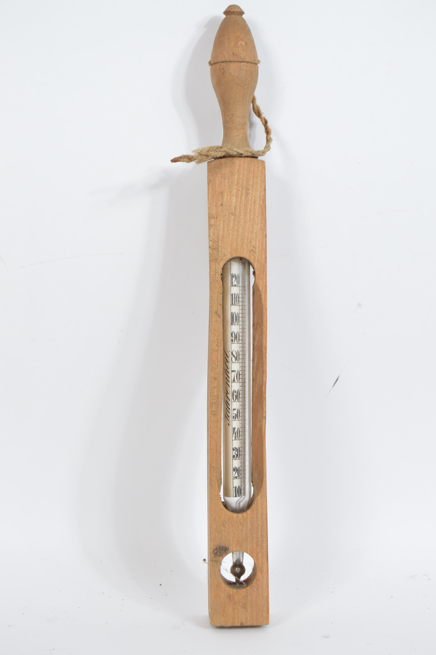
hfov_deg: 19.2
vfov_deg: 28.5
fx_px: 1292
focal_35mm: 71
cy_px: 324
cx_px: 223
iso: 100
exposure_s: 1/80
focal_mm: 46
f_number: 8
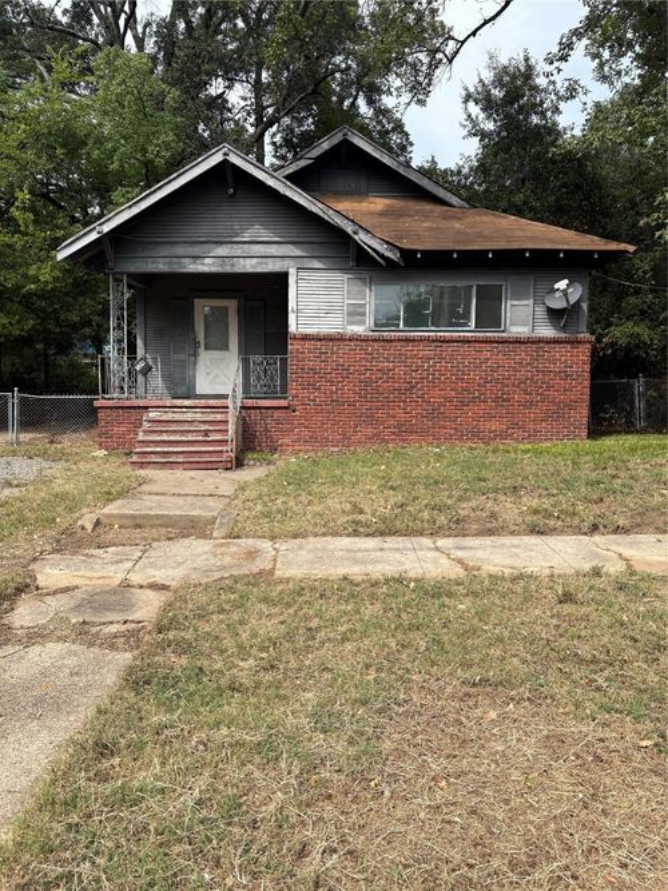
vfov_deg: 67.3
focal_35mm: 26
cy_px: 446
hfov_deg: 53.0
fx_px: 669
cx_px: 334
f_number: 1.6
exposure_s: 1/2865
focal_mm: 5.96
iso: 50
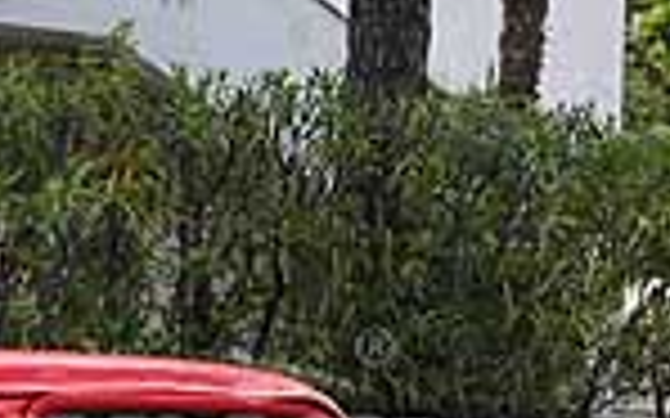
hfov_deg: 16.7
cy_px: 438
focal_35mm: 120
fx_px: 2190
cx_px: -135
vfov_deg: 10.8
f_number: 4
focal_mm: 24
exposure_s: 1/250
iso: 800
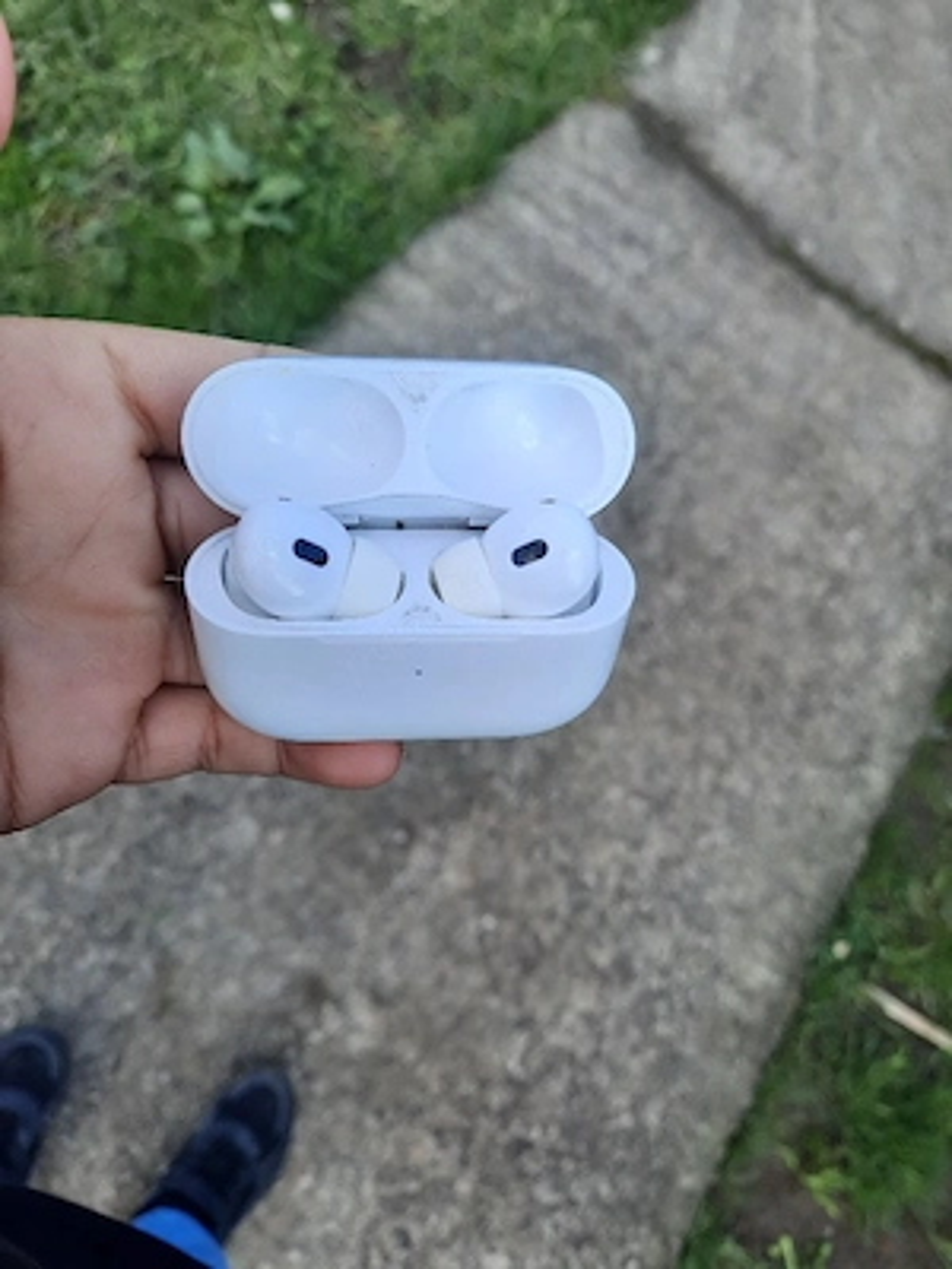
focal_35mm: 25
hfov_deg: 54.9
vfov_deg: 69.4
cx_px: 476
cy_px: 634
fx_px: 917
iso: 32
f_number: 2
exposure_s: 1/217
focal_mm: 4.6
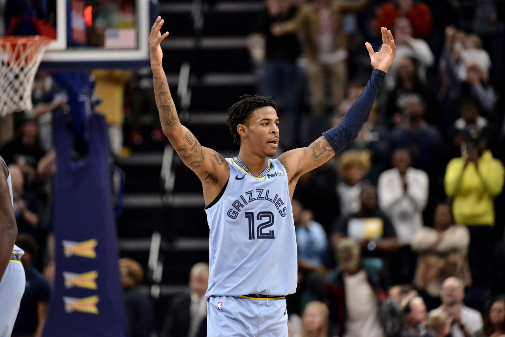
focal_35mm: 300
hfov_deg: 6.9
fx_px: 4209
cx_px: 252
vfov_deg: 4.6
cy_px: 168
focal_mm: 300
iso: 3200
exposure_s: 1/1000
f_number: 4
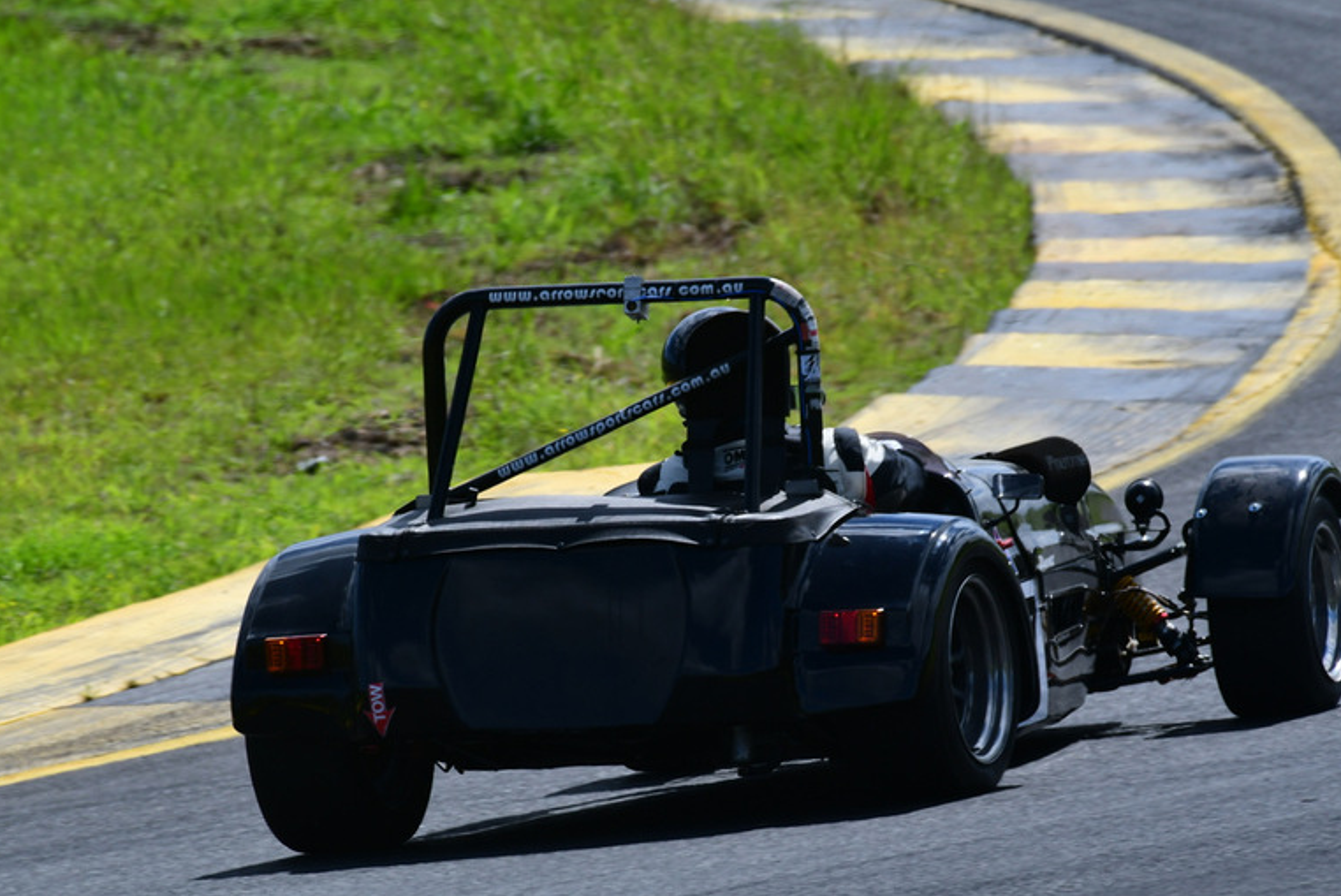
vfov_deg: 1.7
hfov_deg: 2.6
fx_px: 29331
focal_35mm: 787
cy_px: 468
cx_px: 695
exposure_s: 1/640
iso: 320
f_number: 11
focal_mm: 500
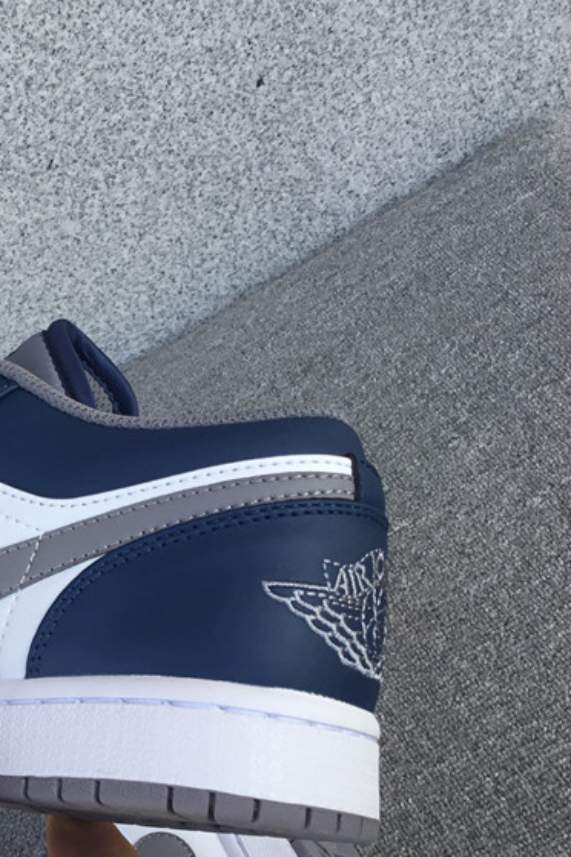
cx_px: -78
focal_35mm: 52
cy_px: 501
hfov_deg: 24.1
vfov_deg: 38.1
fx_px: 1237
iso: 25
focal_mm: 3.3
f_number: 2.4
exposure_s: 1/268
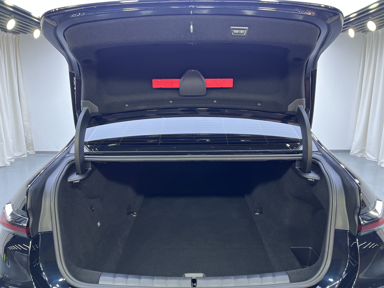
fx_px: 288
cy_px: 144
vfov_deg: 53.1
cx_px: 192
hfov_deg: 67.3
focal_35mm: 26
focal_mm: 5.7
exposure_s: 1/100
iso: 125
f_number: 1.5
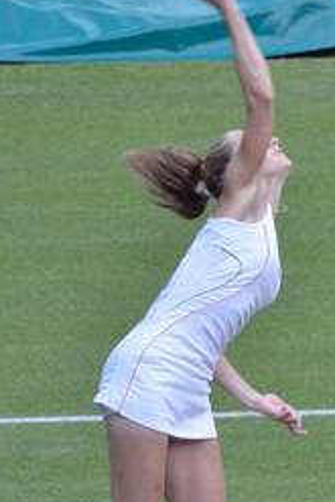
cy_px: 167
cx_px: 417
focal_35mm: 1101
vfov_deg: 1.9
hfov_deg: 1.3
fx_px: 15345
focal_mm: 260
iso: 640
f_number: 5.3
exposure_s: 1/500
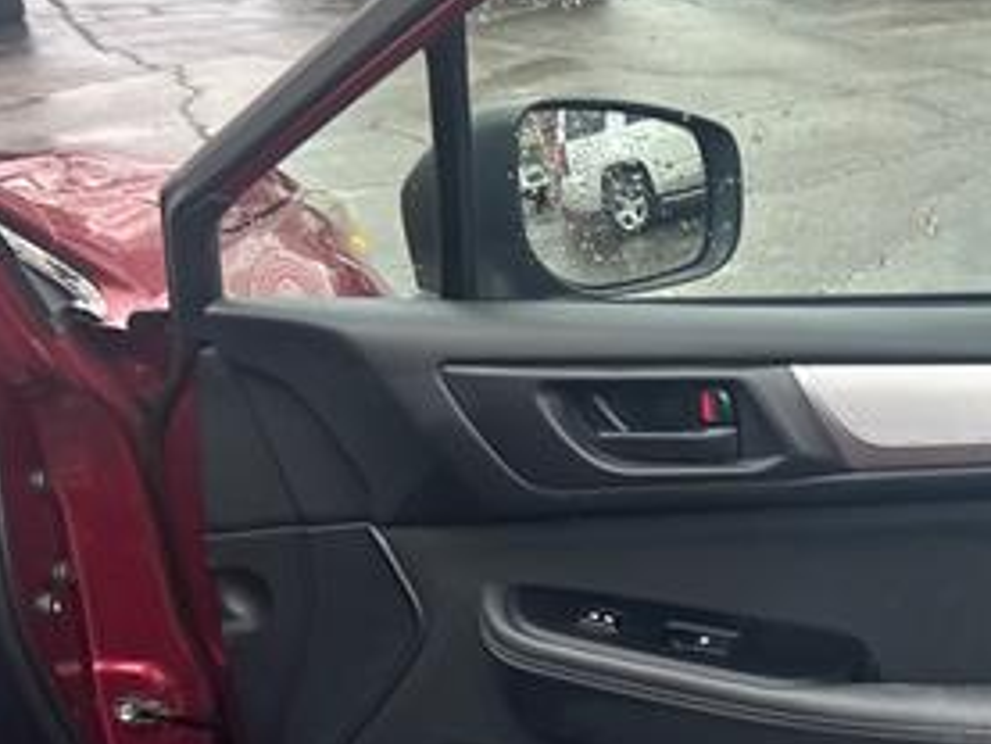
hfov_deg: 29.7
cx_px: 1023
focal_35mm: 60
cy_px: 551
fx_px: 1718
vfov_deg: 24.2
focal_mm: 5.7
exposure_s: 1/95
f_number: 1.5
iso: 125
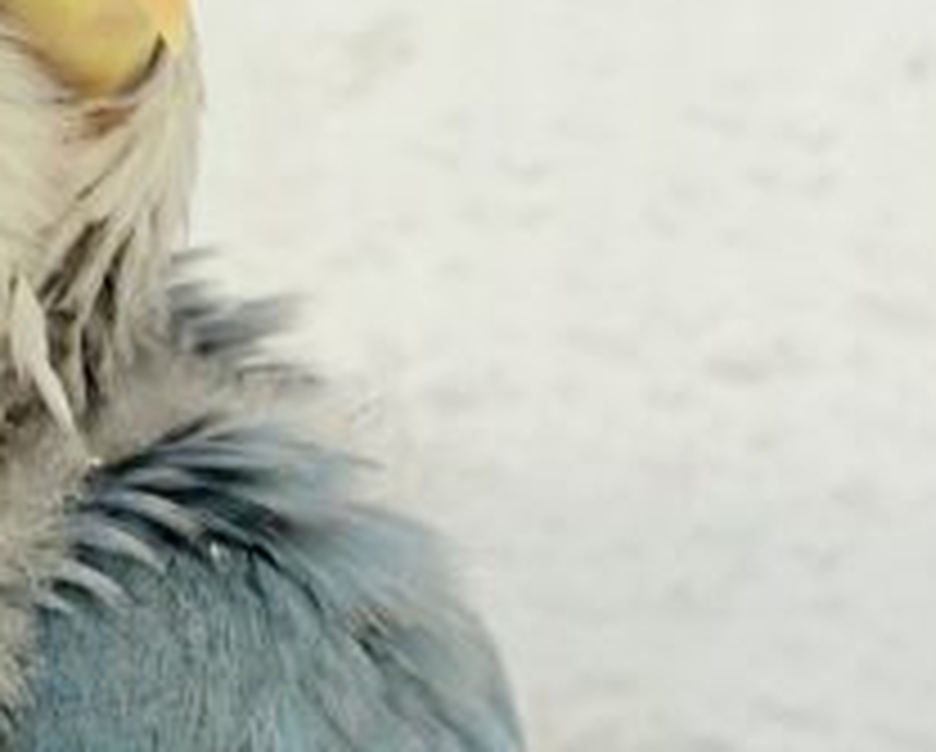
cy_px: 464
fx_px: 4328
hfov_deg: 12.2
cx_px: -9
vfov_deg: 9.9
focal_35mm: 156
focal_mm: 5.96
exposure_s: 1/50
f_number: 1.6
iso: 64
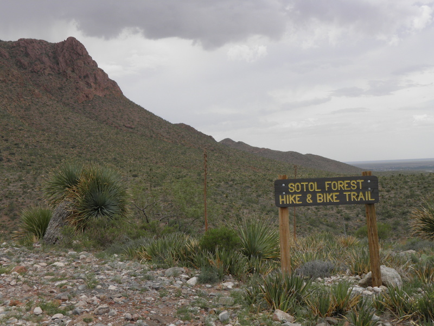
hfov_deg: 34.9
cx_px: 217
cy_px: 163
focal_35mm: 55
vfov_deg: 26.6
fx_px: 690
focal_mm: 10
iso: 50
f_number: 5.8
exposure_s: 1/200
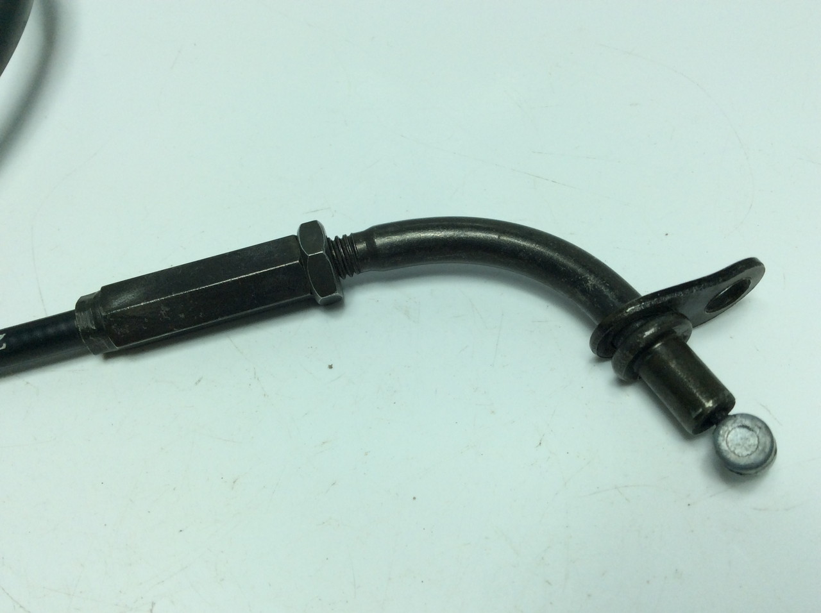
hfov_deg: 56.9
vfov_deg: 44.1
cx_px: 410
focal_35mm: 32
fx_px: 758
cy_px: 306
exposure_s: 1/622
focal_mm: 3.3
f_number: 2.4
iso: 32
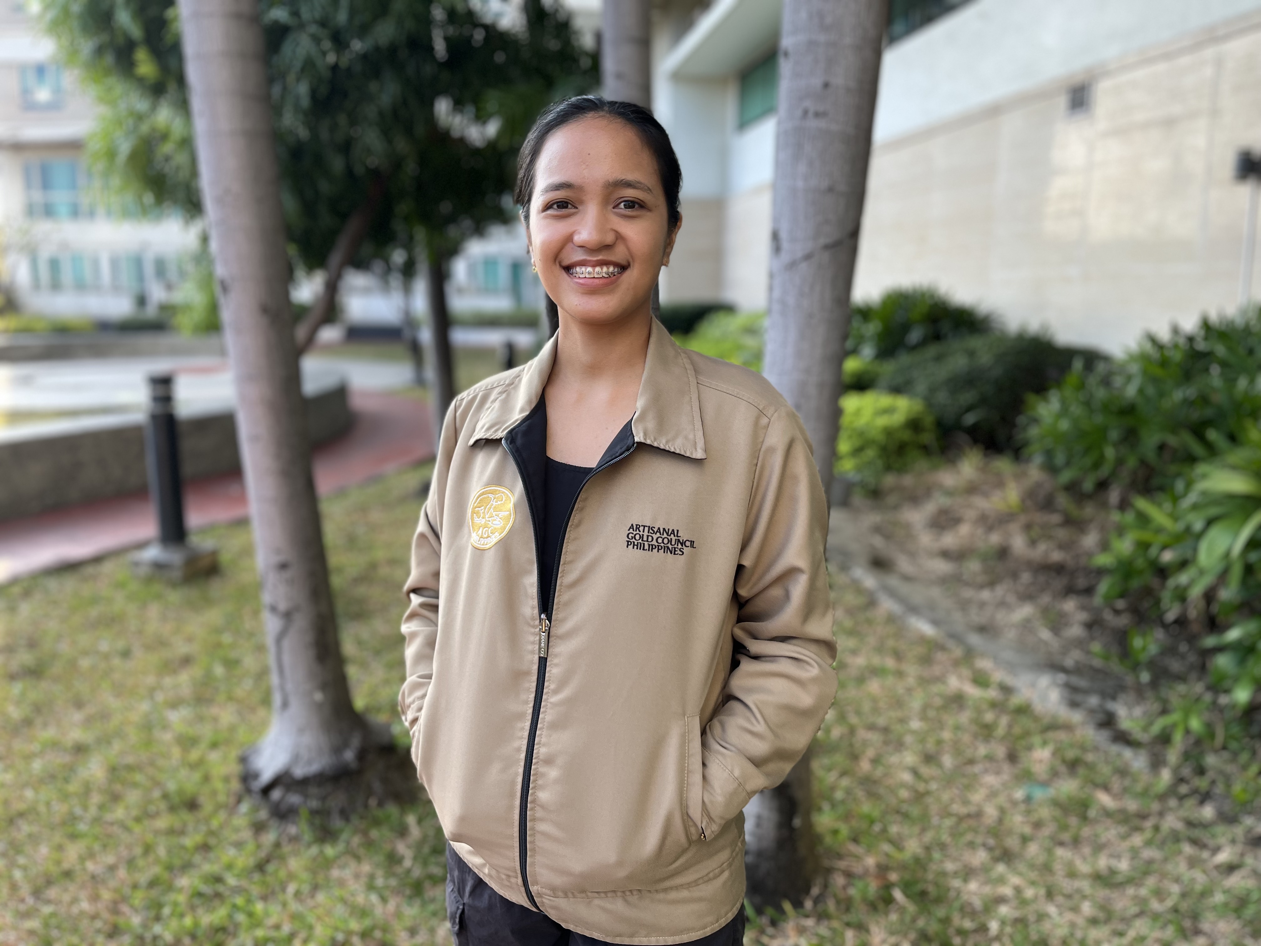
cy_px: 473
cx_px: 630
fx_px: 947
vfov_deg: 53.1
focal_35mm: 26
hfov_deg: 67.3
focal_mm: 5.1
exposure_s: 1/369
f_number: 1.6
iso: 50
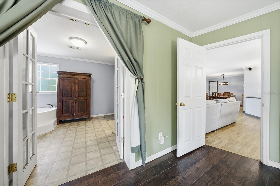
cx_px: 140
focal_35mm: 12
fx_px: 93
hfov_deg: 112.6
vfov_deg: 89.9
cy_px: 93
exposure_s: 1/250
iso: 800
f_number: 8
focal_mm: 12
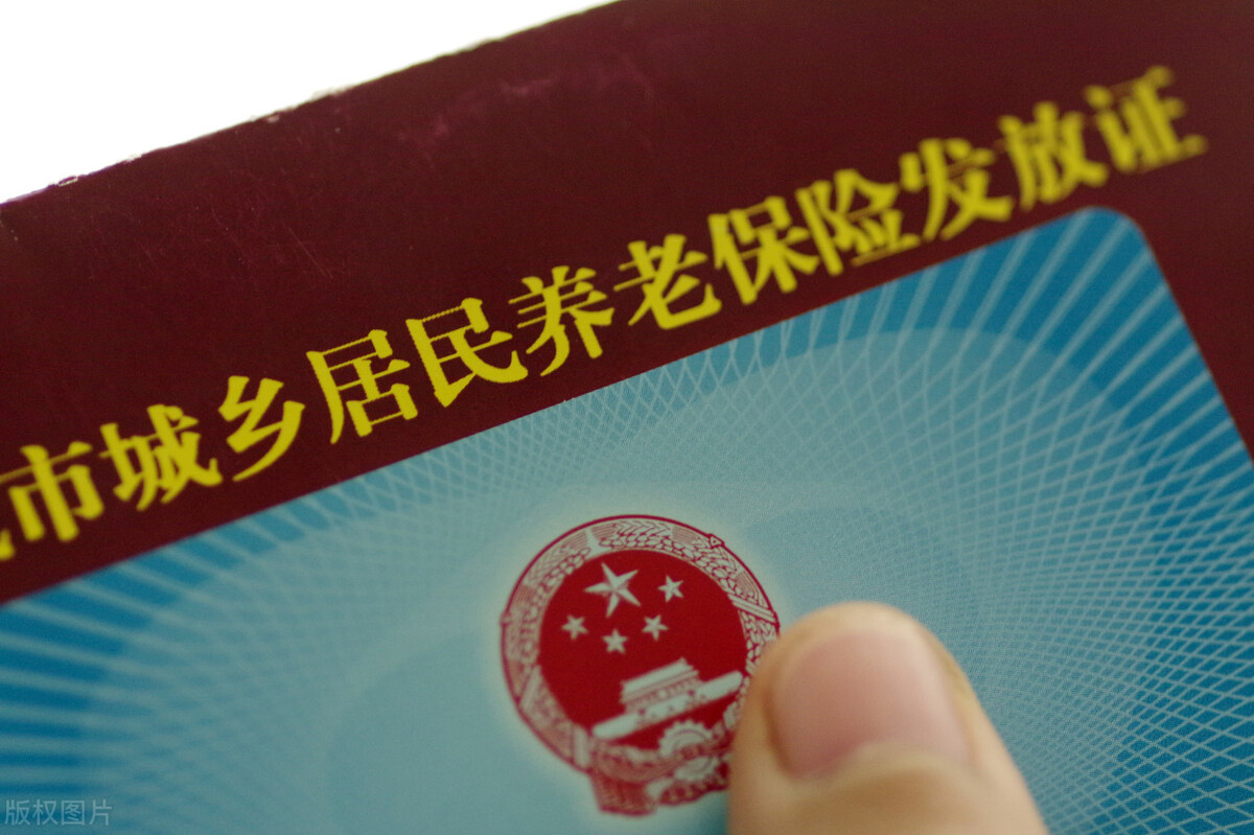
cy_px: 418
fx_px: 5223
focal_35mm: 150
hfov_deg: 13.7
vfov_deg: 9.1
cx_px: 627
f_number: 2.8
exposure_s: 1/100
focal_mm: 100
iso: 1250
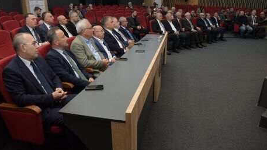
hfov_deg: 71.9
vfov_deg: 44.4
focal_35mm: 26
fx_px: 184
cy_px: 71
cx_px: 132
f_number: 4
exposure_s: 1/200
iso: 1250
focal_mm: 16
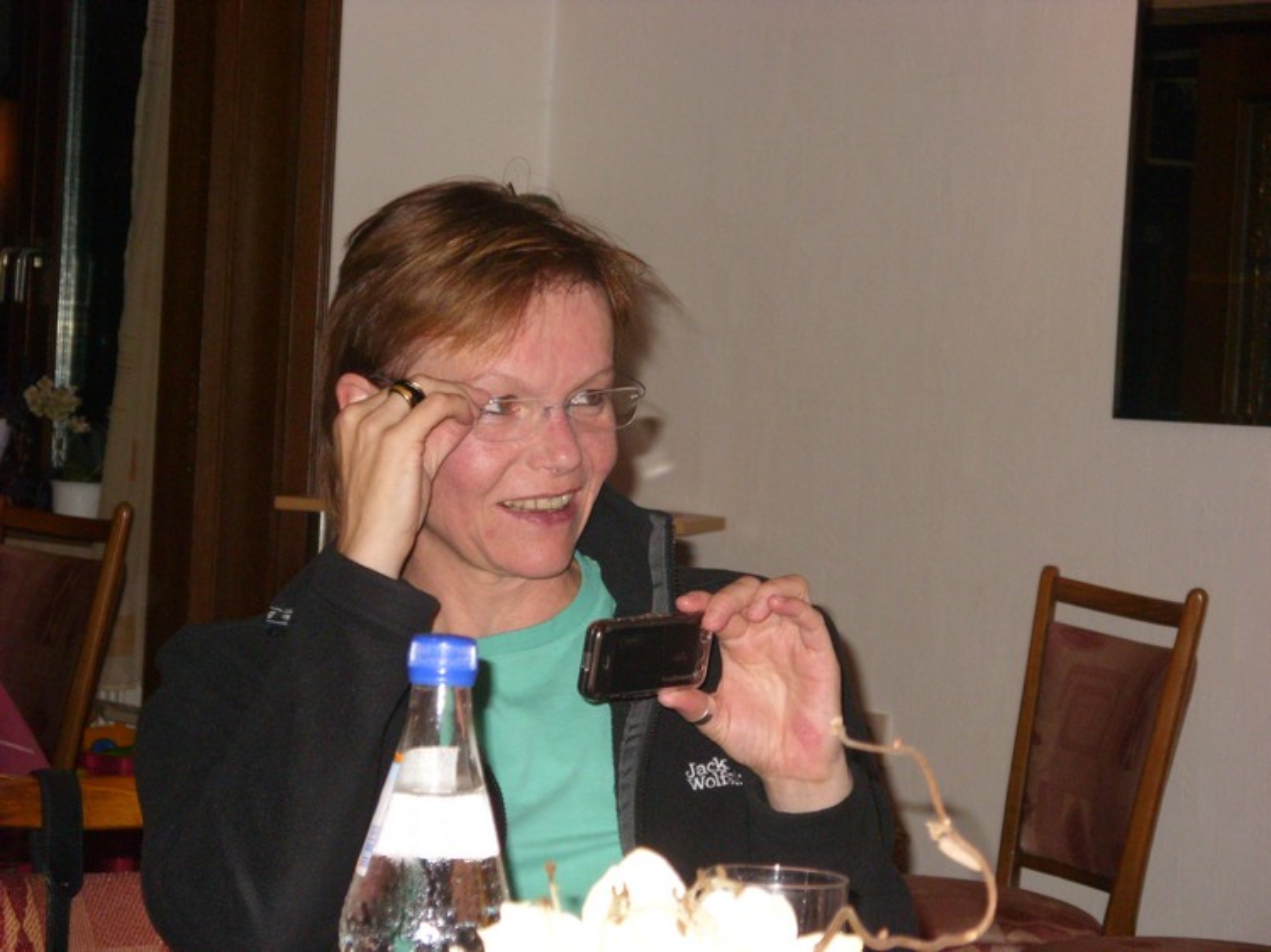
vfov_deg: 13.0
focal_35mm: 114
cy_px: 476
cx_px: 636
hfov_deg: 17.3
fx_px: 4184
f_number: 3.7
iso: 300
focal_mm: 18.9
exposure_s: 1/148
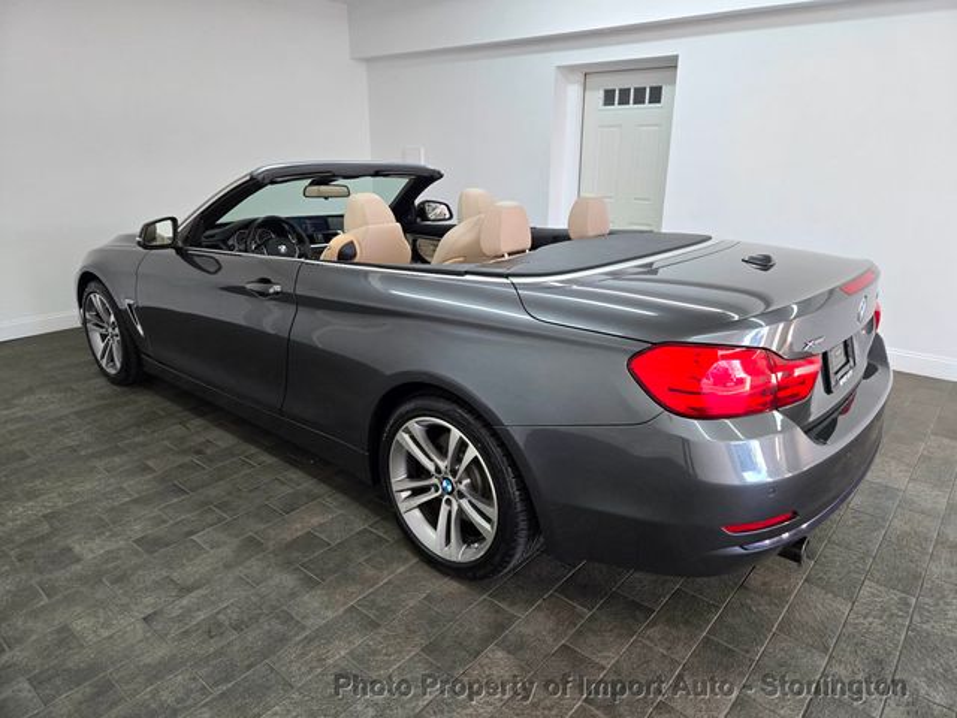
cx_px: 478
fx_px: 636
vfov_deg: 58.9
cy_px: 359
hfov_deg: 73.9
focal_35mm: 23
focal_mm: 5.4
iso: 100
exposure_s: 1/120
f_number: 1.8
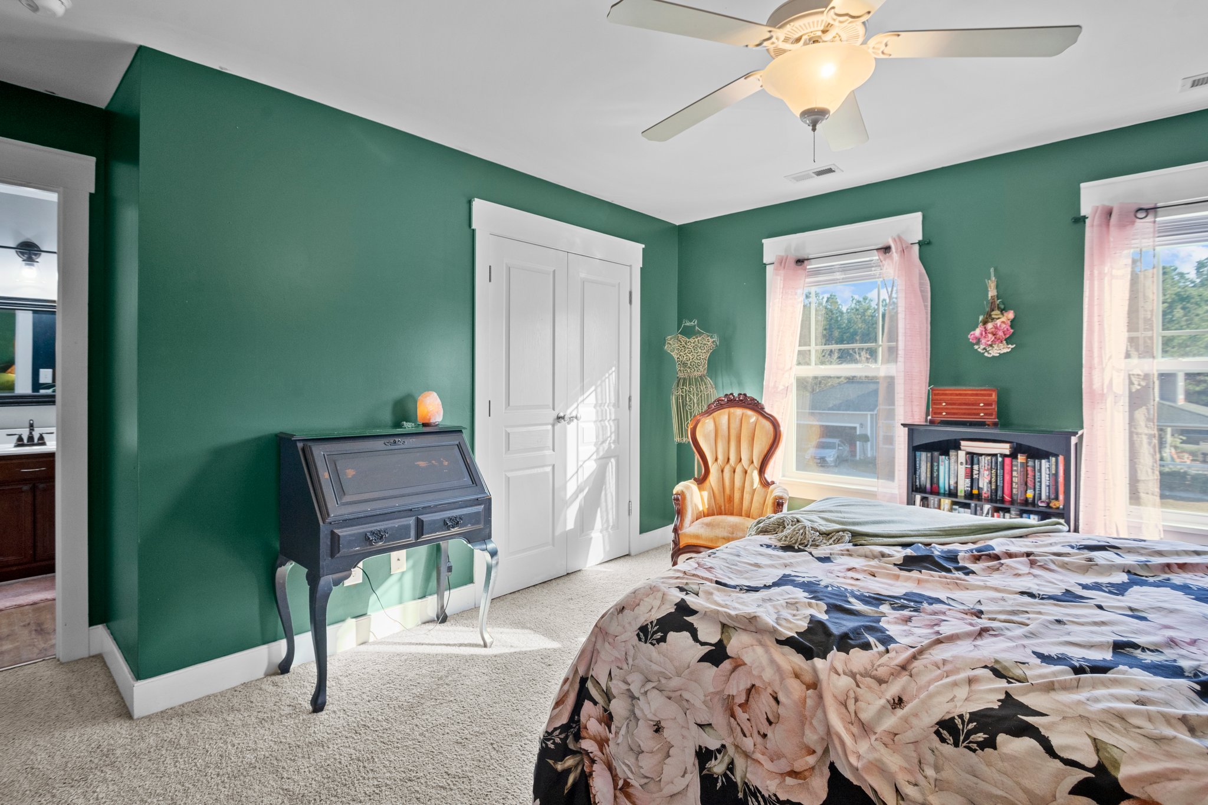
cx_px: 604
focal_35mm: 17
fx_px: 570
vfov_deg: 70.4
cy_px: 402
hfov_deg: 93.3
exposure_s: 1/13
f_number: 8
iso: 400
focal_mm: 17
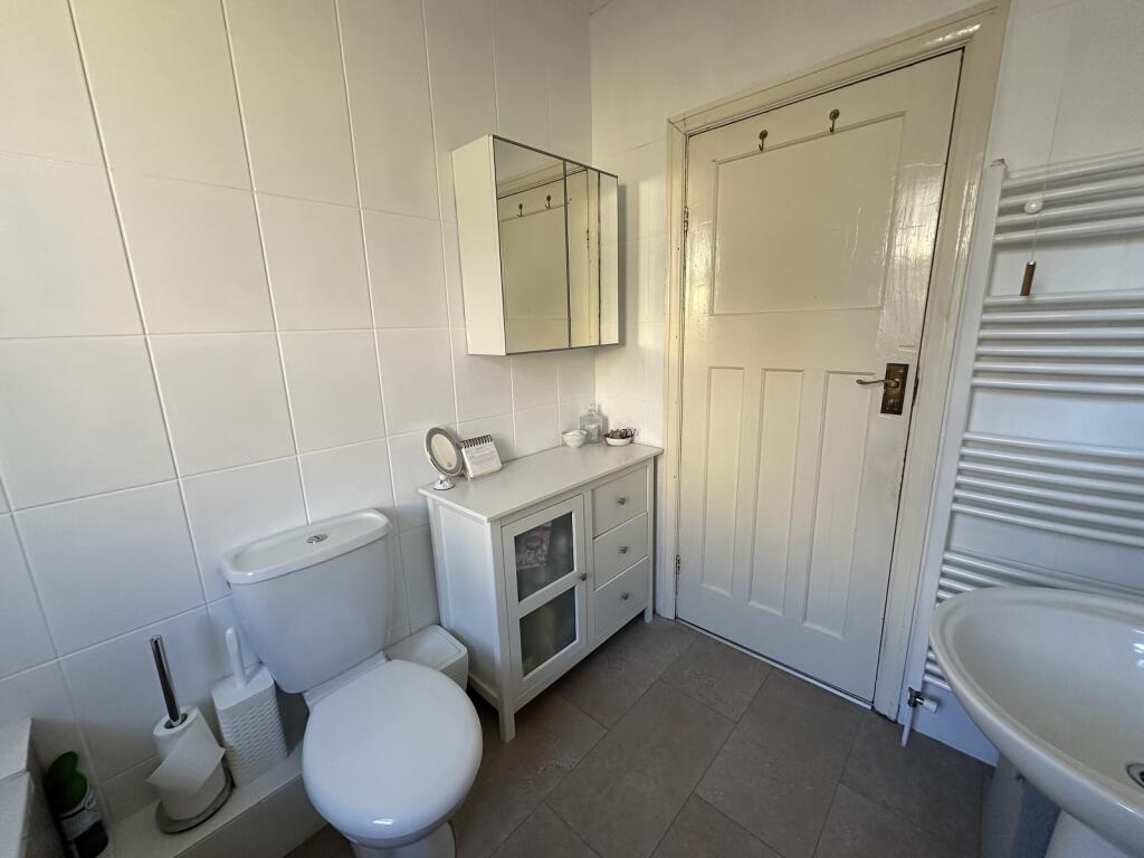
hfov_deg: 102.1
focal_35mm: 14
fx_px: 463
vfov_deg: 85.7
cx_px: 572
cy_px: 429
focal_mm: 2.22
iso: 125
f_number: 2.2
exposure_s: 1/99
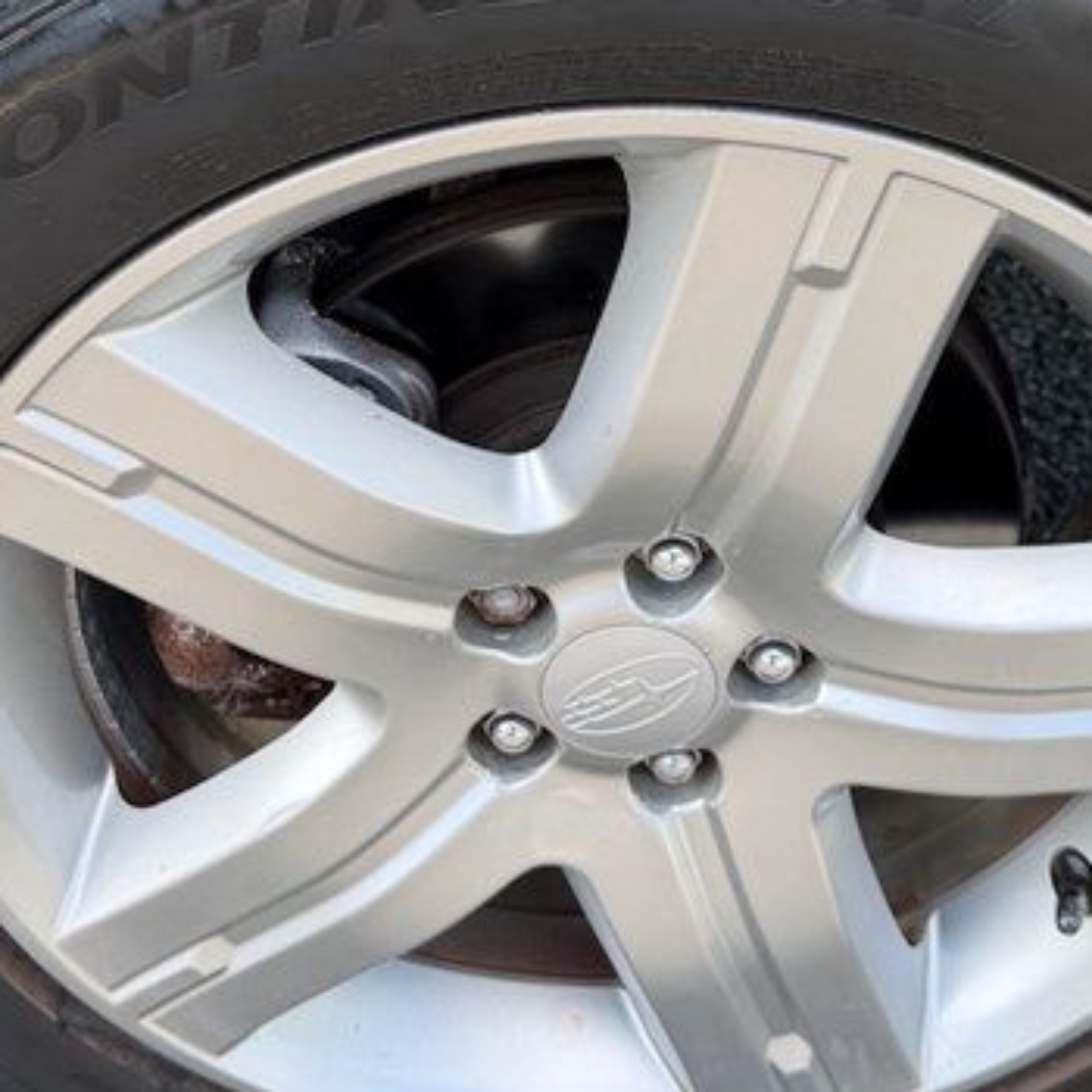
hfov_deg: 27.7
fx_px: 2213
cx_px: 612
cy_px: 275
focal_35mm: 62
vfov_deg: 27.3
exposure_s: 1/695
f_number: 1.78
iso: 100
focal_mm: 6.76
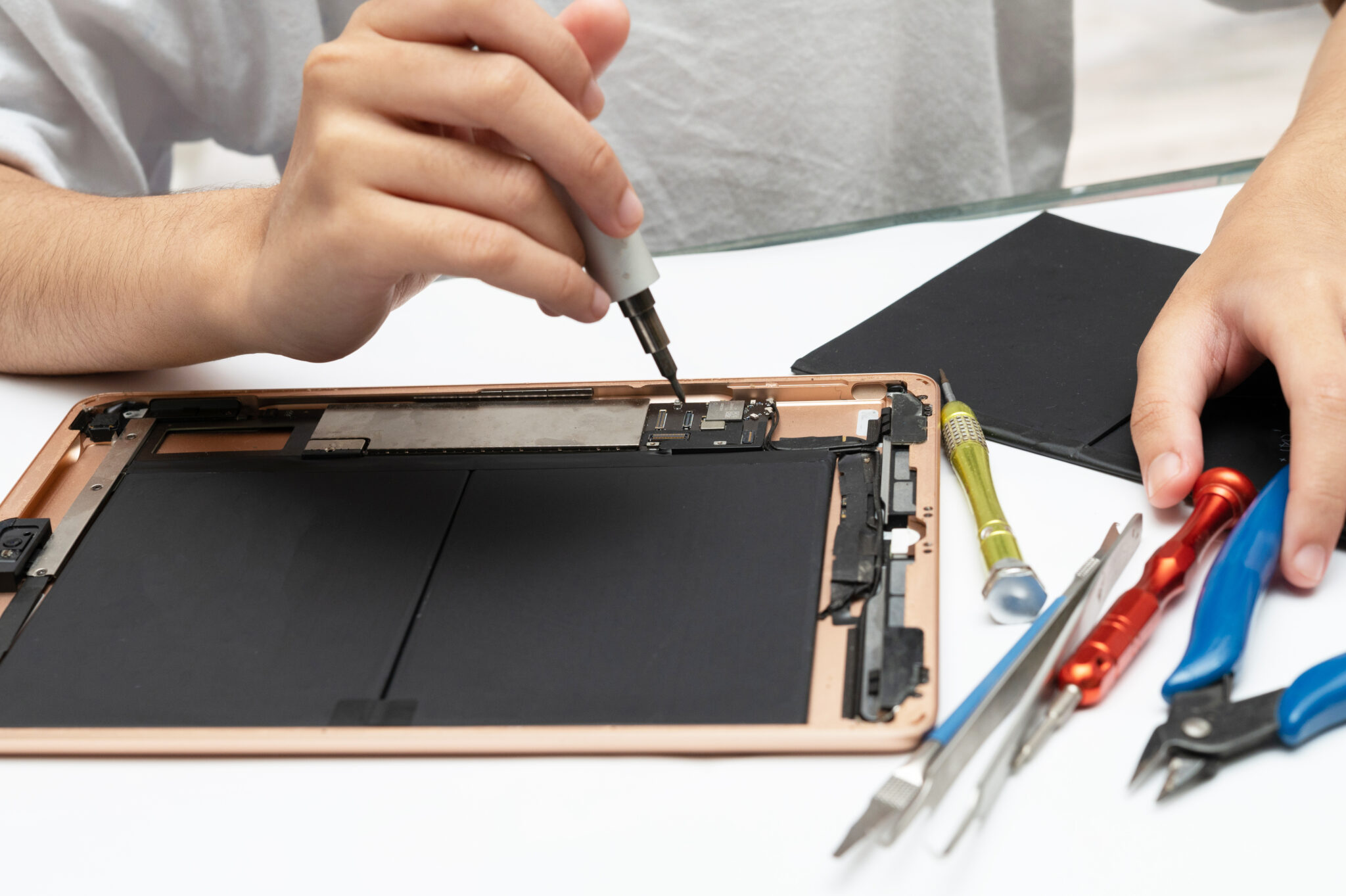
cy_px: 448
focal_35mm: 60
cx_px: 673
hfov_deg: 33.4
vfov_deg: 22.6
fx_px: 2242
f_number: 9
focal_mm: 60
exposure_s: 1/125
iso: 800
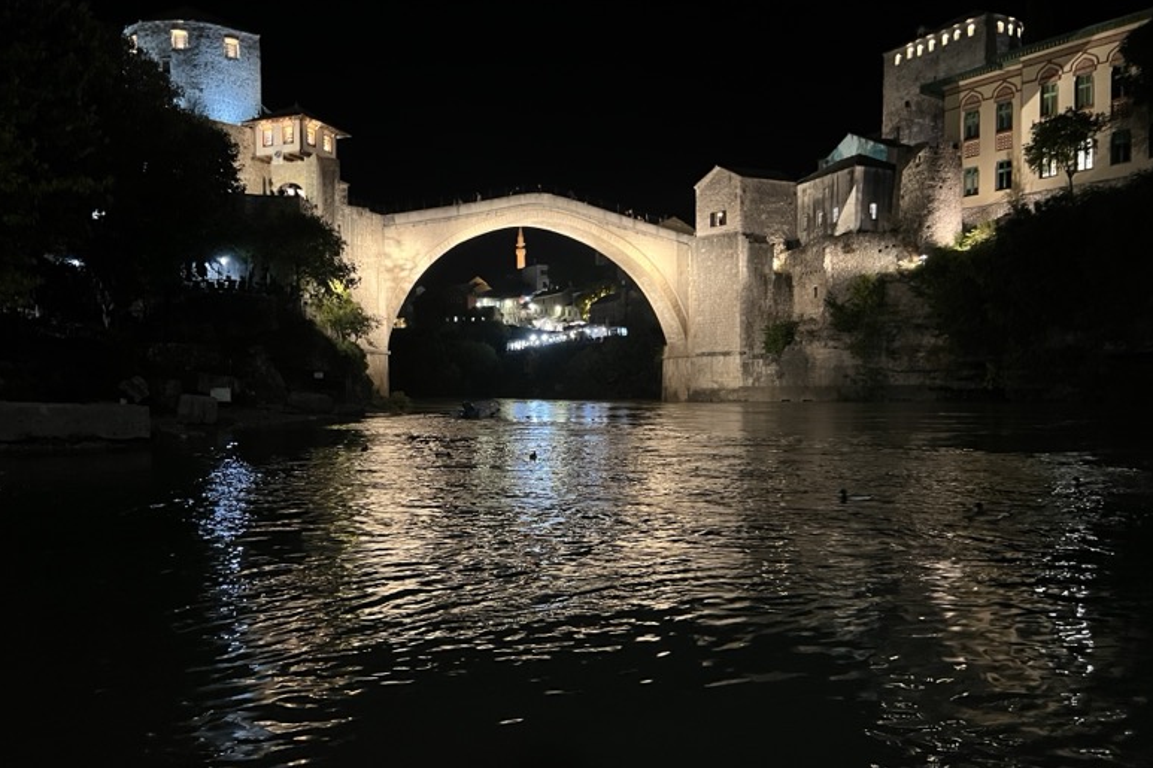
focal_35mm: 28
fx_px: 897
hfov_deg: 65.5
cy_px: 416
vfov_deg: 46.3
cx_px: 567
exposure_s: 1/25
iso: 800
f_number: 1.5
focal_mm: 5.7
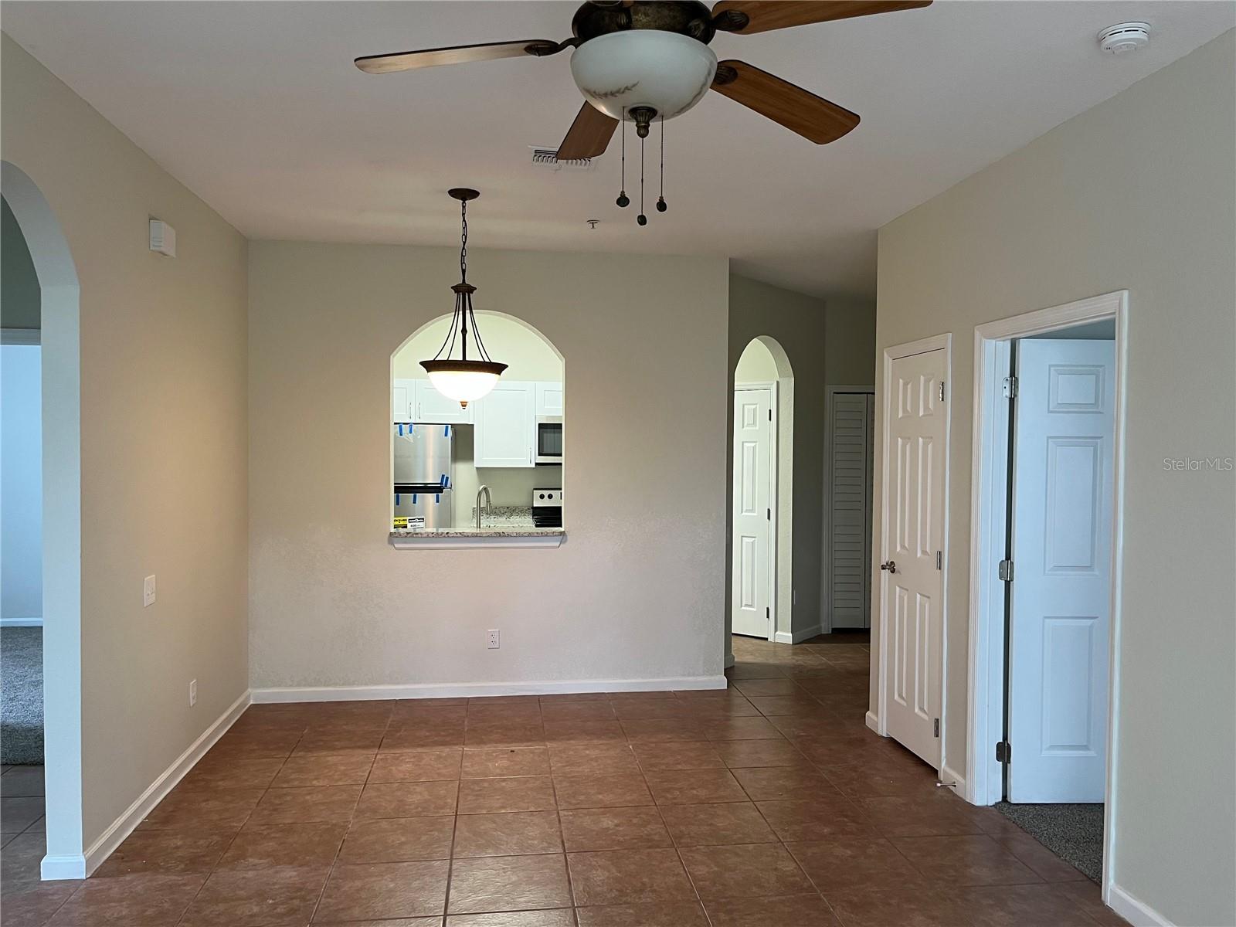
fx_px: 928
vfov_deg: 53.1
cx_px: 618
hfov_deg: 67.3
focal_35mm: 26
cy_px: 464
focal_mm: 5.1
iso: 125
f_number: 1.6
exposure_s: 1/60
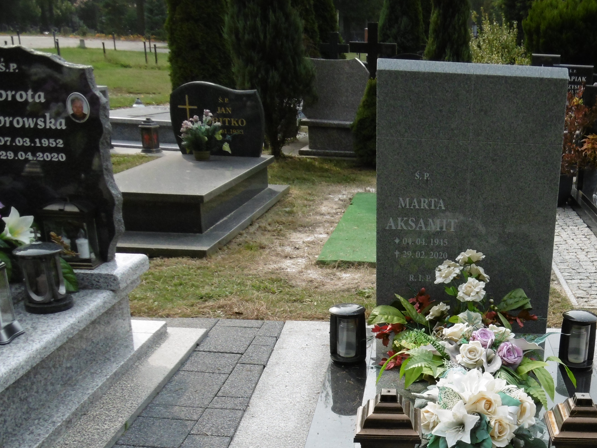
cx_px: 478
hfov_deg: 37.5
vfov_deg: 28.7
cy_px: 386
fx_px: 845
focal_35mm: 49
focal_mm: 5
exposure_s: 1/640
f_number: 3.3
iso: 100
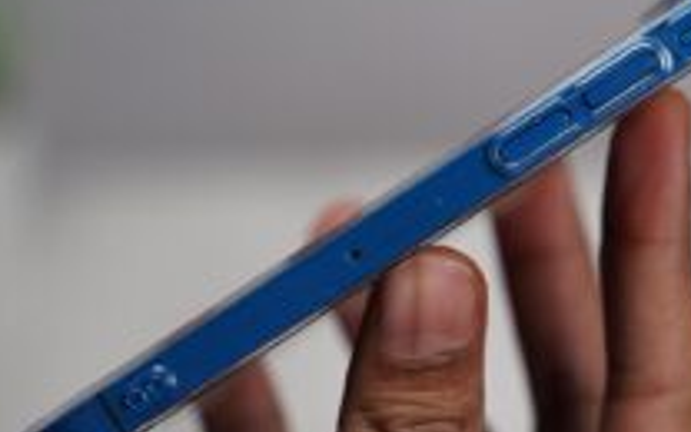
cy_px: 184
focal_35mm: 147
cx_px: 495
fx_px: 2768
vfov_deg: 8.9
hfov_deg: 14.2
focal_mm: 75
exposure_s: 1/90
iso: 400
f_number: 4
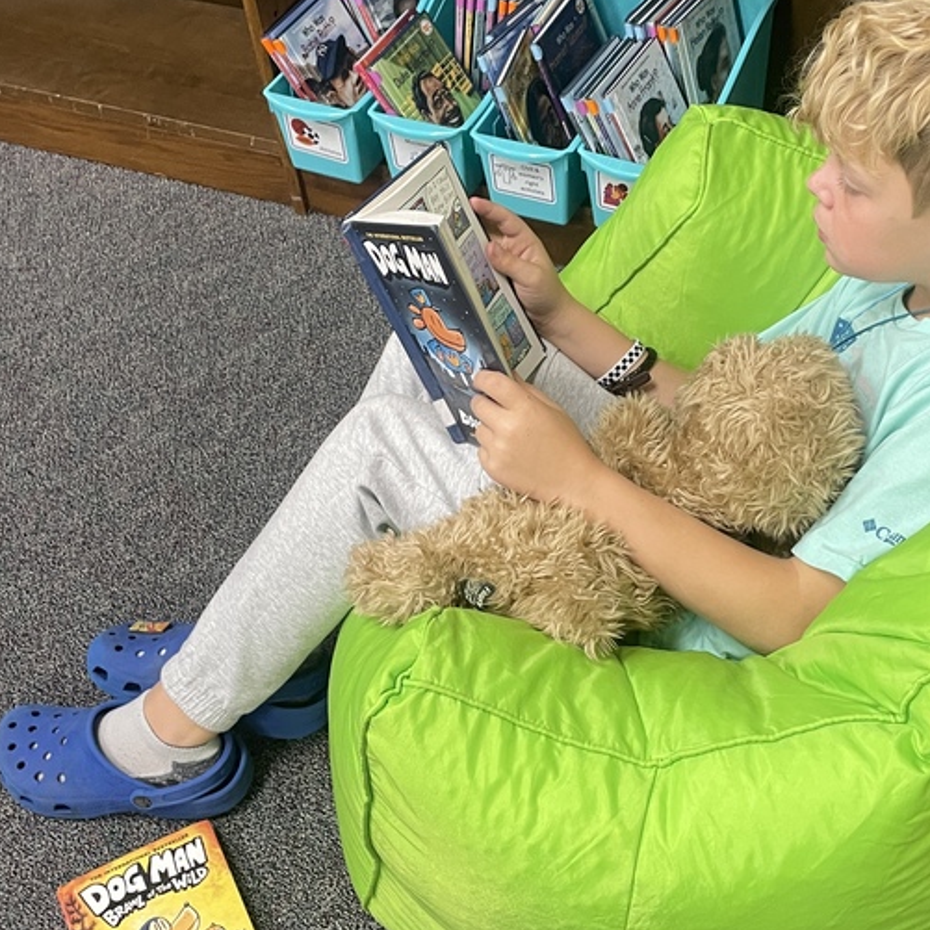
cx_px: 585
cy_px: 510
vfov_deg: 36.0
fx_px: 1429
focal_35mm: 47
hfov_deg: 35.8
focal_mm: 4.2
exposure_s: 1/60
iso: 160
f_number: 1.6
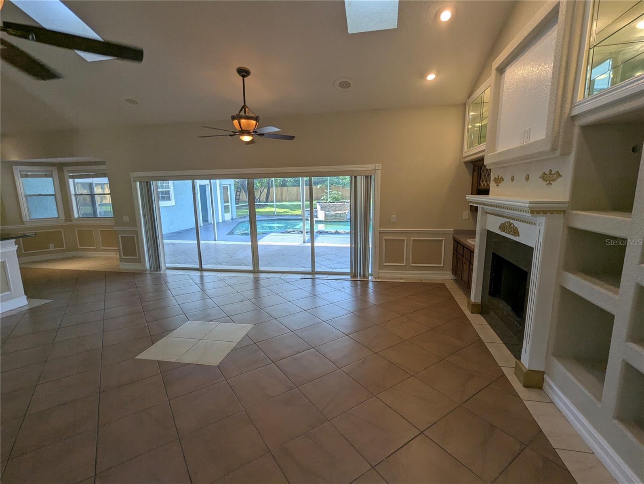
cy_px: 242
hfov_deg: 94.4
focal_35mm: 16
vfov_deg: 78.2
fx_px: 298
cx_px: 322
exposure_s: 1/120
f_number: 2.2
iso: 49
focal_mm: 2.35
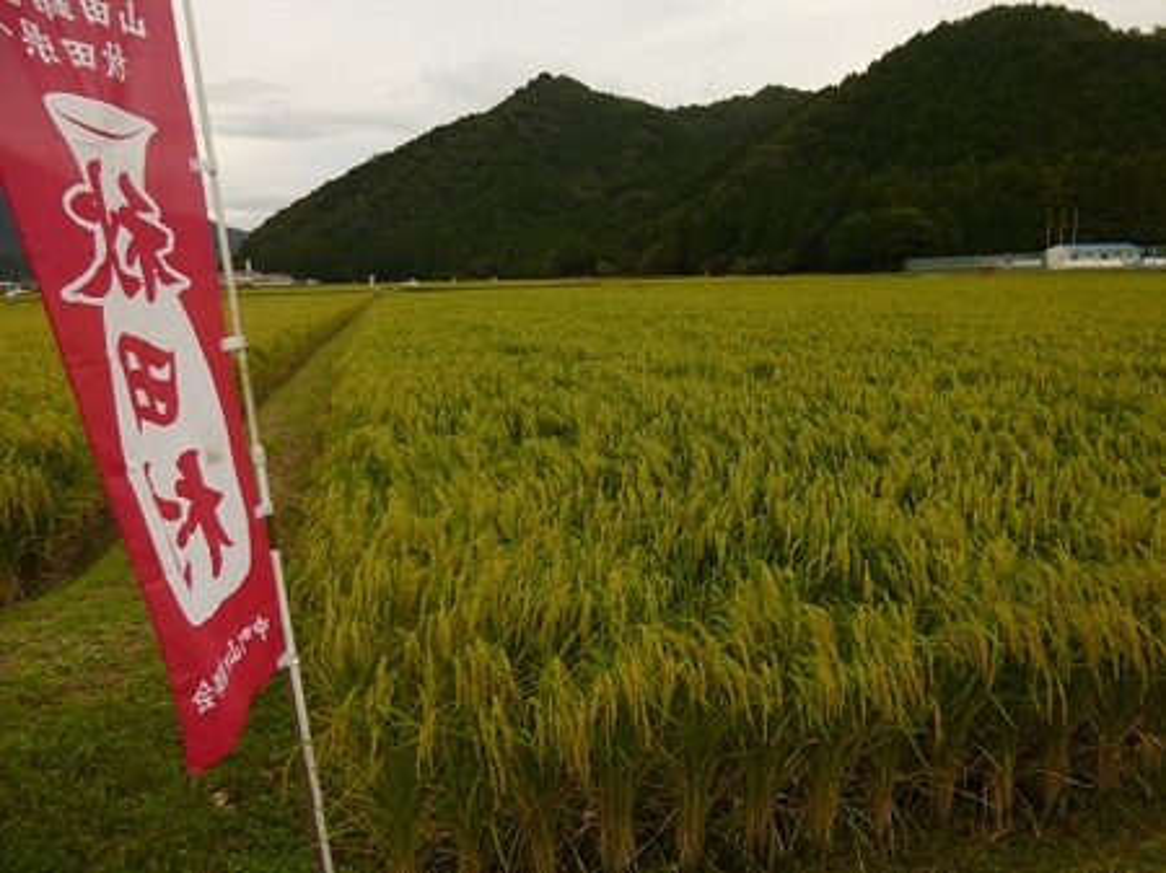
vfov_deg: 54.8
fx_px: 842
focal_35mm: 25
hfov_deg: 69.4
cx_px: 583
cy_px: 436
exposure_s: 1/320
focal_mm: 4.5
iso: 100
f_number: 3.1
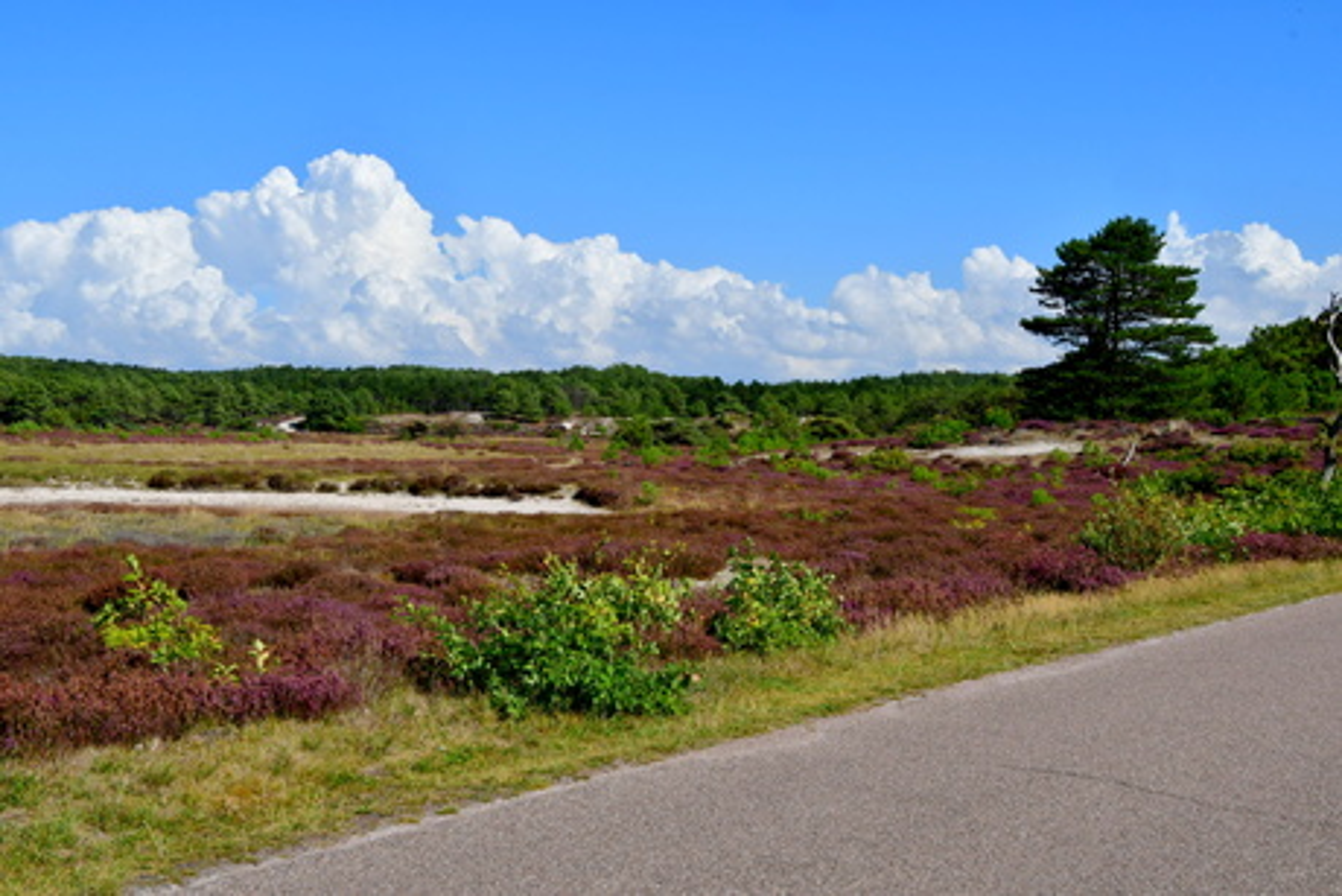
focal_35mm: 46
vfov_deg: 29.3
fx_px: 1715
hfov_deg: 42.7
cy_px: 448
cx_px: 671
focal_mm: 31
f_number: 14
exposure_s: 1/800
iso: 400
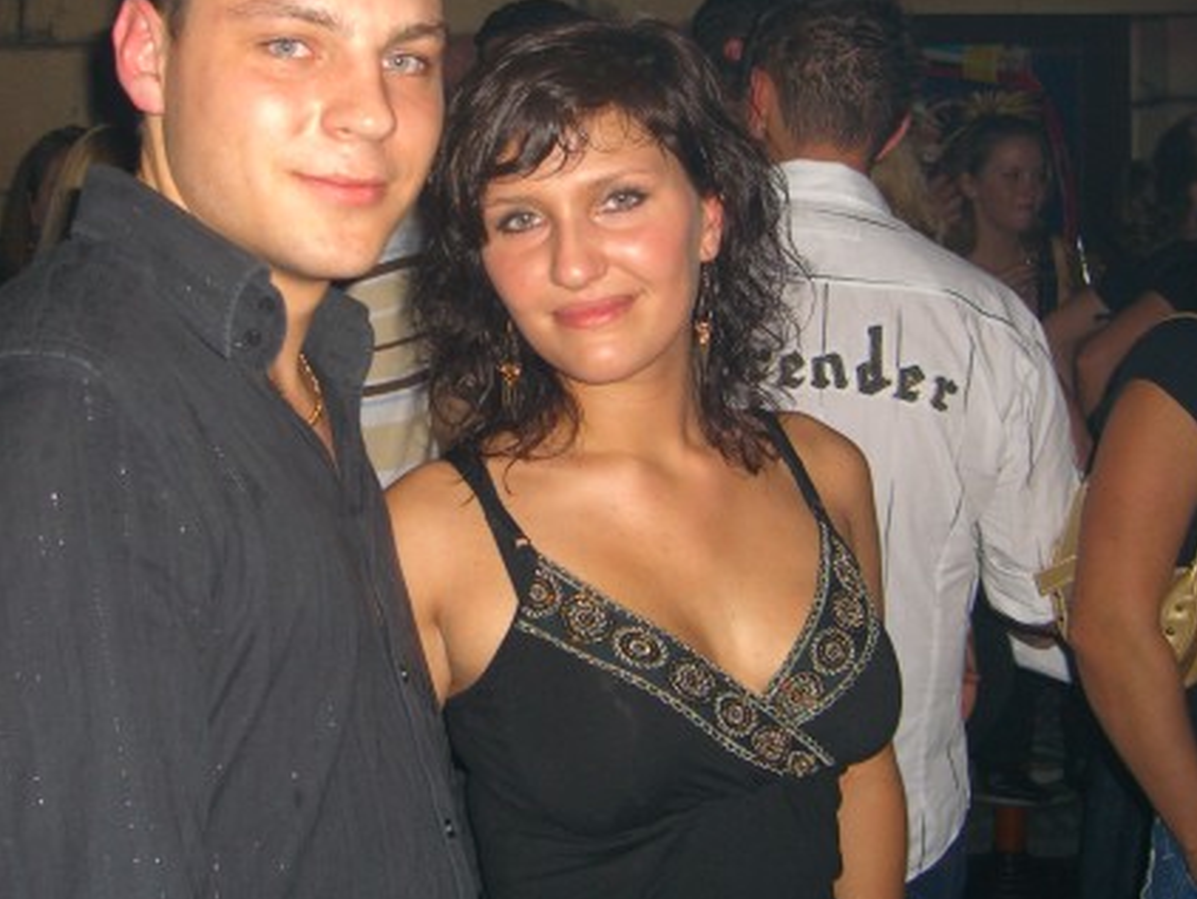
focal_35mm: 54
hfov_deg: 35.4
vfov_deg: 26.9
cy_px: 312
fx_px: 1868
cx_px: 485
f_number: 2.8
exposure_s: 1/60
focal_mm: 7.9
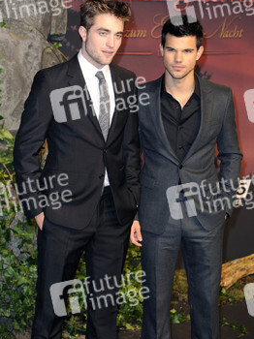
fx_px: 1205
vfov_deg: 16.0
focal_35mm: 123
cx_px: 128
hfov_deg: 12.0
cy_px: 148
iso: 640
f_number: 6.3
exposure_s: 1/80
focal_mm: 112
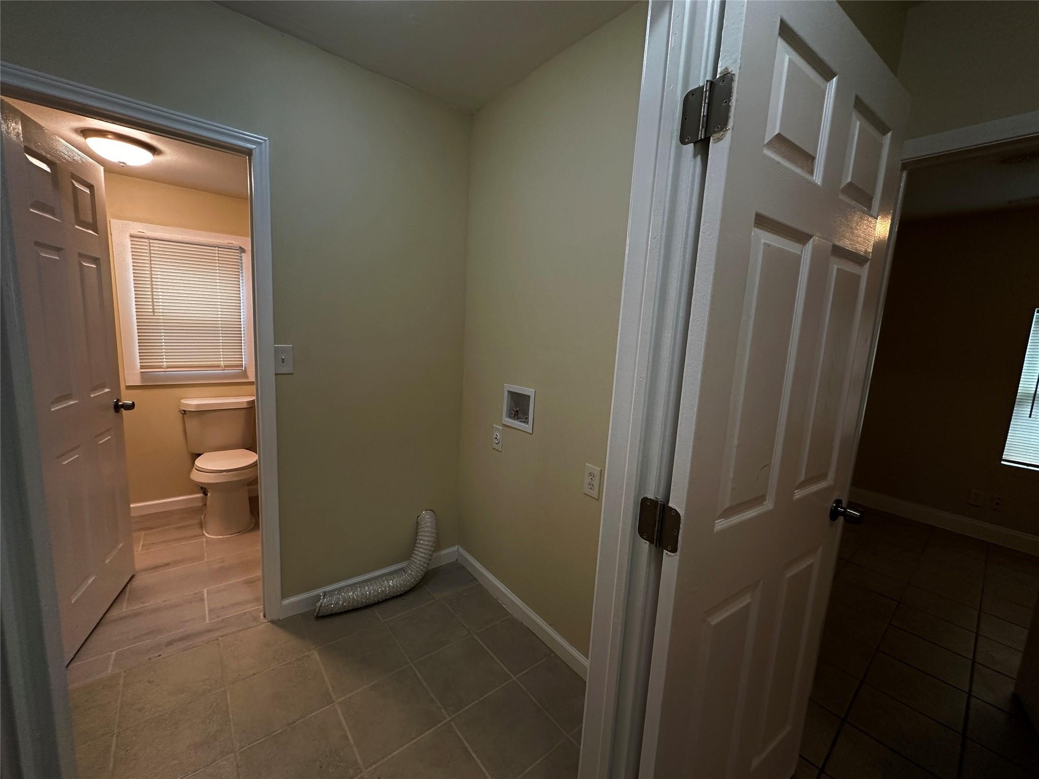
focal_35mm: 14
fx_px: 420
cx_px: 520
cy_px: 390
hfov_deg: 102.1
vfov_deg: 85.7
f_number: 2.2
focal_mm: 2.22
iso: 160
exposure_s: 1/60
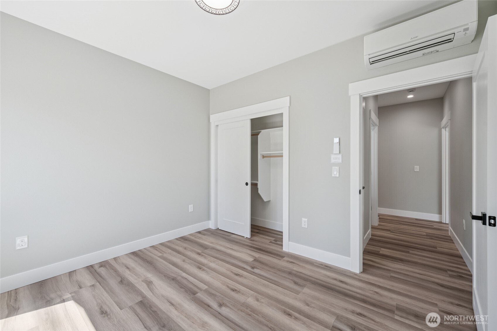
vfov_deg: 77.3
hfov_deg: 100.4
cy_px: 166
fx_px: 207
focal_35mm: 15
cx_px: 248
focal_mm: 15
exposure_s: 1/50
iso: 400
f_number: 8
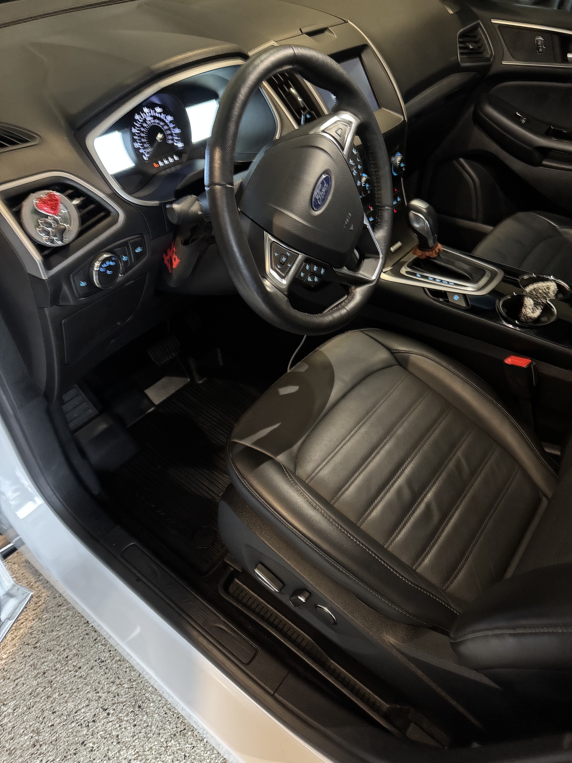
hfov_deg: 56.8
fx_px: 529
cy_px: 382
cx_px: 286
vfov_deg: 71.6
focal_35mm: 24
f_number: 1.78
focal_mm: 6.76
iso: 1000
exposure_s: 1/30
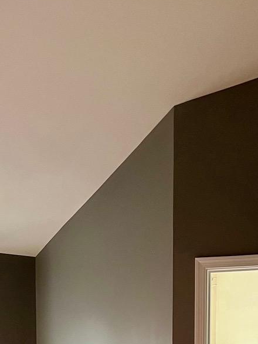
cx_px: 150
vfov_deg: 25.4
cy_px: 423
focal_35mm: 68
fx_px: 676
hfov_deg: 21.6
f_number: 1.6
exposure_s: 1/60
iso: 100
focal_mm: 5.1
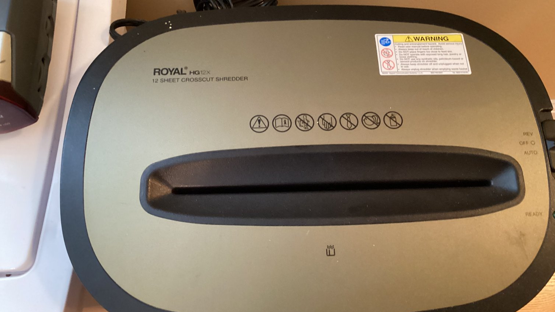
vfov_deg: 34.6
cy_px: 139
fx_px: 500
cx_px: 279
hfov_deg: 58.0
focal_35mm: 34
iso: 640
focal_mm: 3.3
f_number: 2.4
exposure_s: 1/30
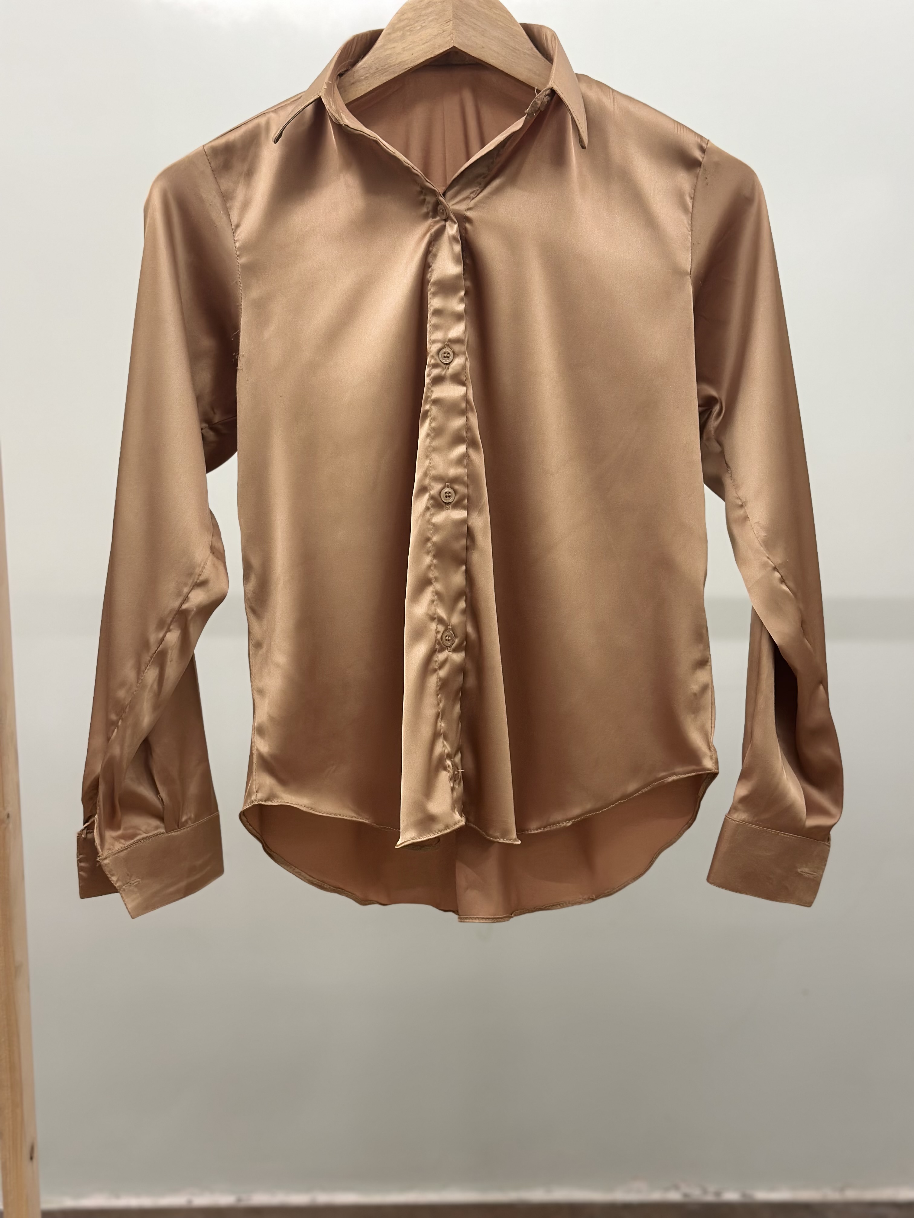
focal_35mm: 48
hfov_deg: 30.3
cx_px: 457
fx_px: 1690
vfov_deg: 39.7
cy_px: 609
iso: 100
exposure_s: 1/50
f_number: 1.78
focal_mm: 6.86
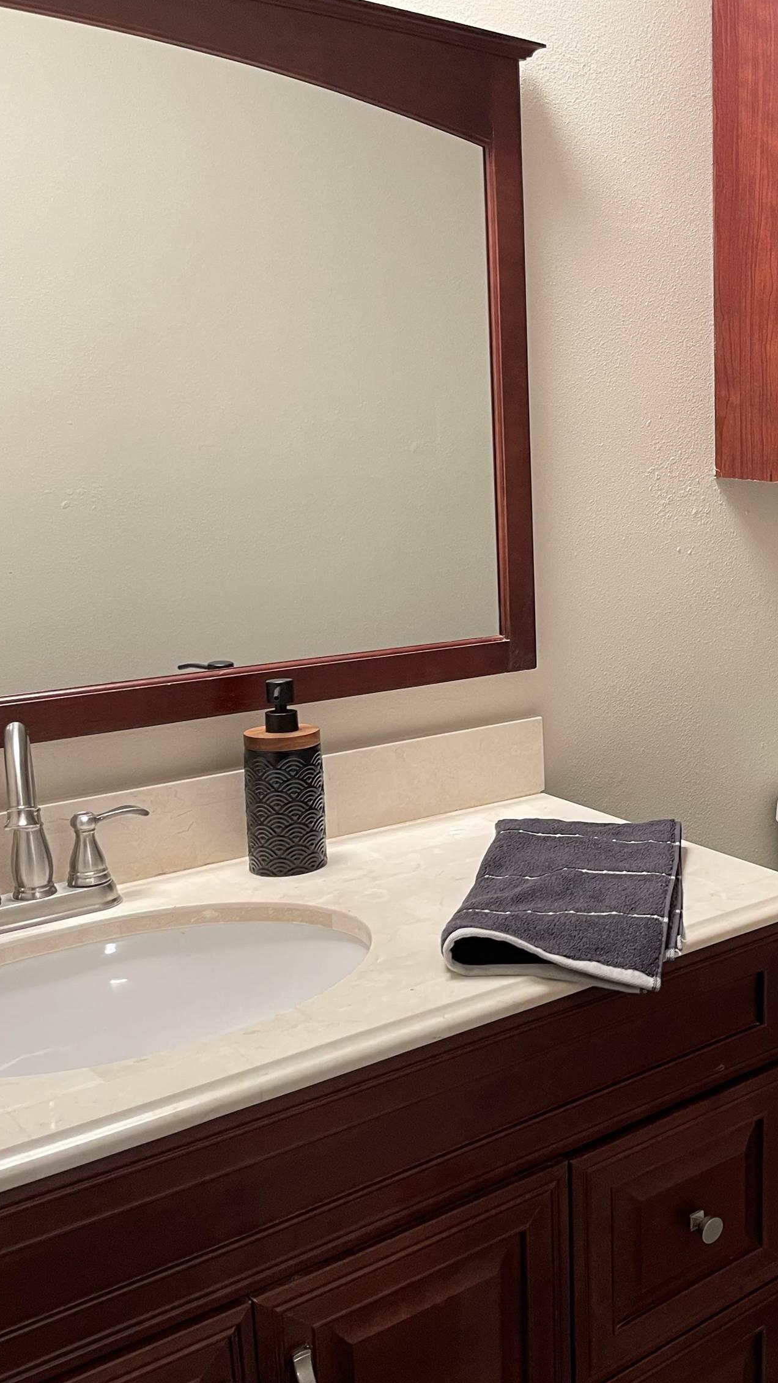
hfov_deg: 28.4
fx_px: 1357
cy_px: 689
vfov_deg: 54.0
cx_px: 905
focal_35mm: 37
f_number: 1.6
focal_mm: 5.1
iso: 160
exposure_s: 1/60
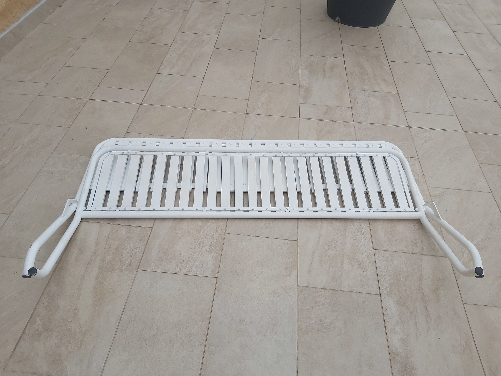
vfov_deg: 53.1
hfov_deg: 67.3
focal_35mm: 26
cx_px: 250
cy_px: 188
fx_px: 376
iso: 64
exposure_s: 1/856
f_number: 1.7
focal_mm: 3.92
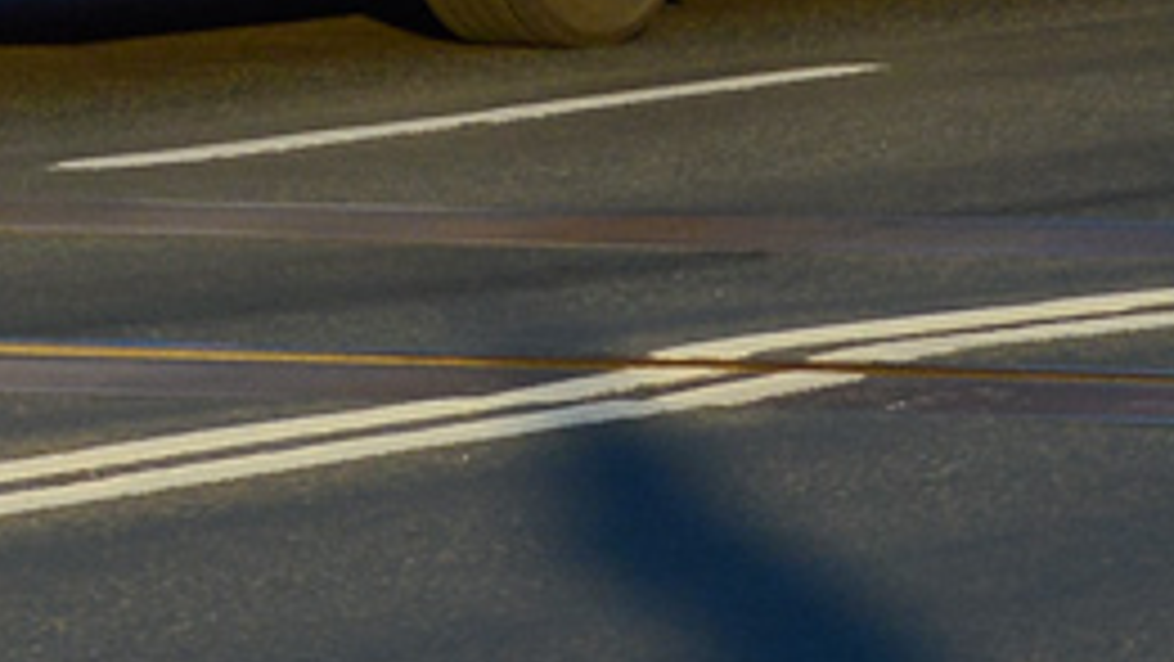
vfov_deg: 2.6
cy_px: -1437
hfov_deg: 4.8
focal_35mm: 452
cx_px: 409
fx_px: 14075
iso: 200
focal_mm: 50
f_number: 5.6
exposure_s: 1/640
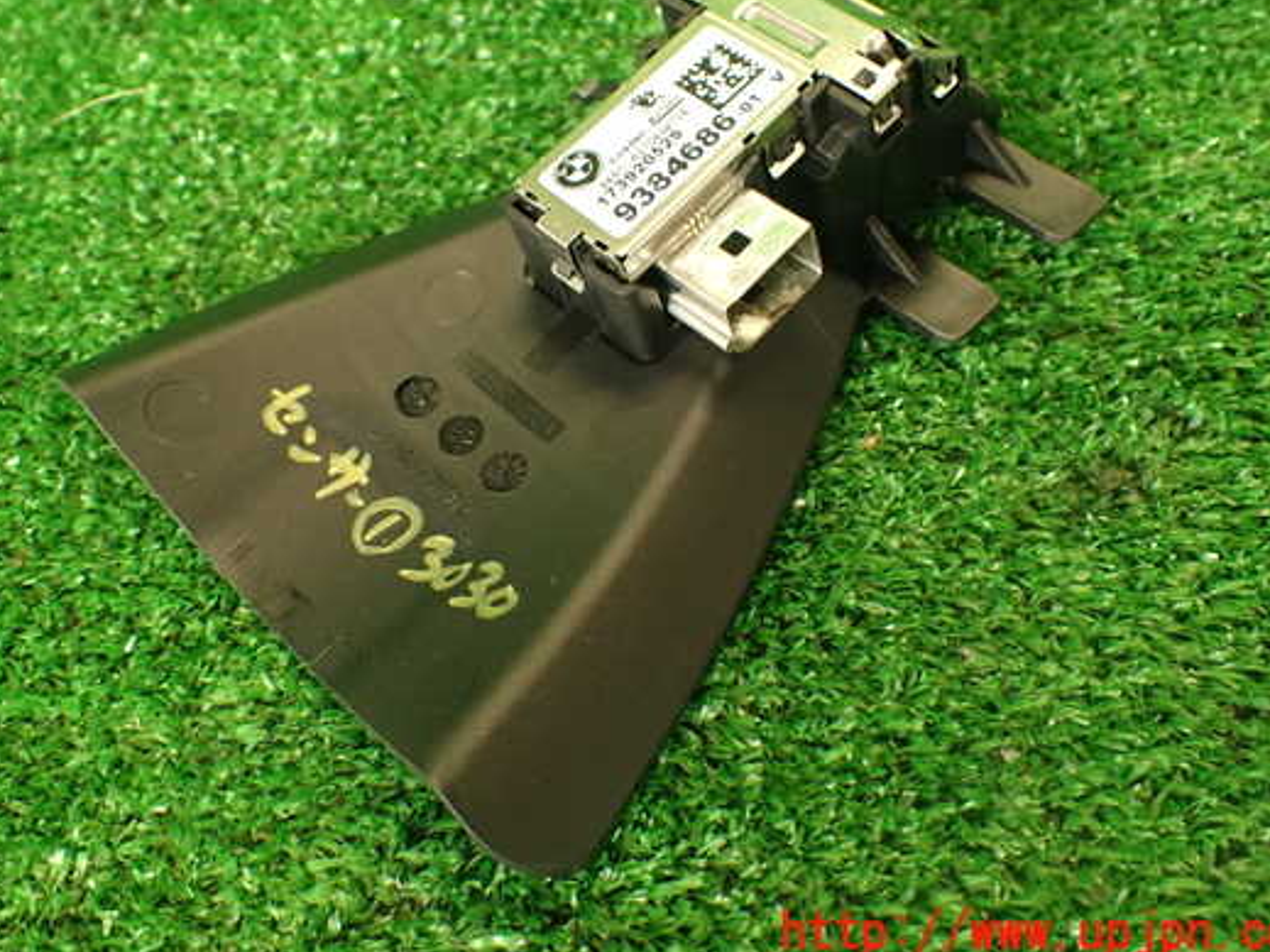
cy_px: 414
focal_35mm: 37
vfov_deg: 38.6
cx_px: 600
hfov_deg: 50.1
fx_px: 1357
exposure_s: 1/30
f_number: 2.4
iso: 200
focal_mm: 5.79
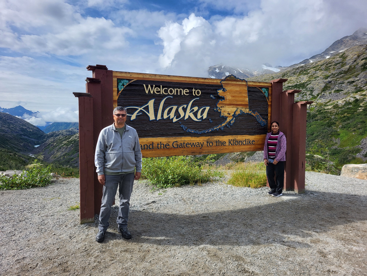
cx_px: 184
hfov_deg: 67.3
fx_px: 276
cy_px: 138
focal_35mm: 26
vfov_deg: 53.1
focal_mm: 5.4
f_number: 1.8
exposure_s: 1/1920
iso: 40
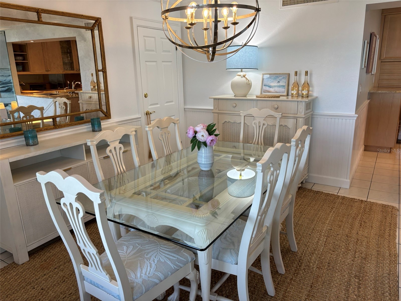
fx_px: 301
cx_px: 200
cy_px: 150
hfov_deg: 67.3
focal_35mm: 26
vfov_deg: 53.1
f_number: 1.6
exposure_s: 1/120
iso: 100
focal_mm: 5.96
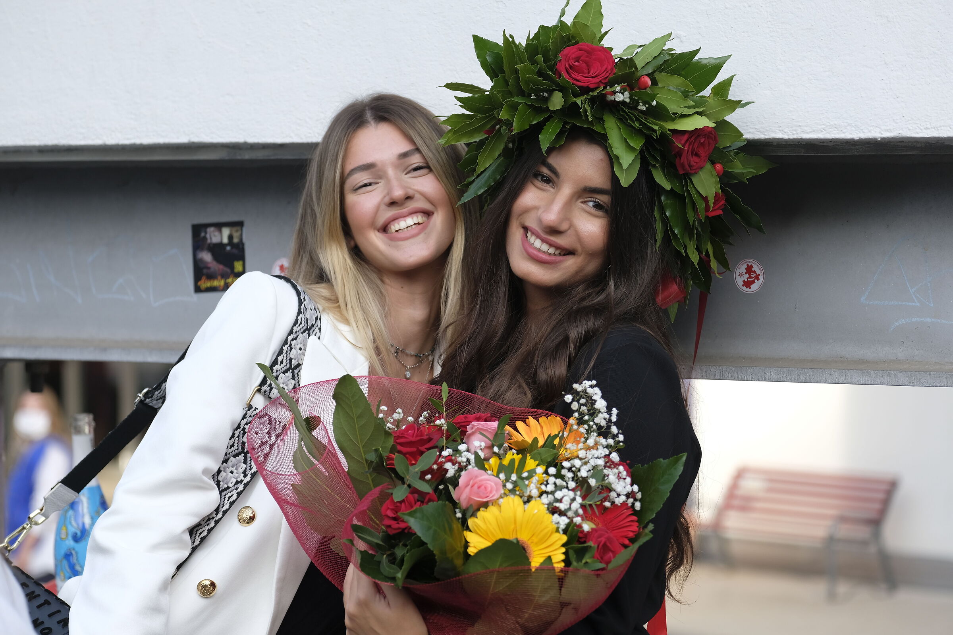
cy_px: 318
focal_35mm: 129
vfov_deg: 10.6
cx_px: 476
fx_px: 3415
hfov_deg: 15.9
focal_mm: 86
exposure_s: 1/320
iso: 200
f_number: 3.9
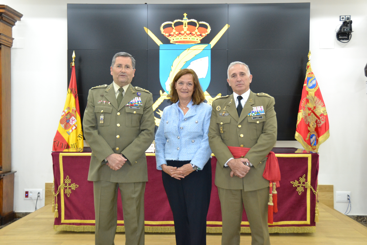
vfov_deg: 28.9
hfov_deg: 42.3
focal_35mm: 46
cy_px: 122
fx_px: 474
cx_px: 184
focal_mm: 31
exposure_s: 1/60
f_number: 4
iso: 1800
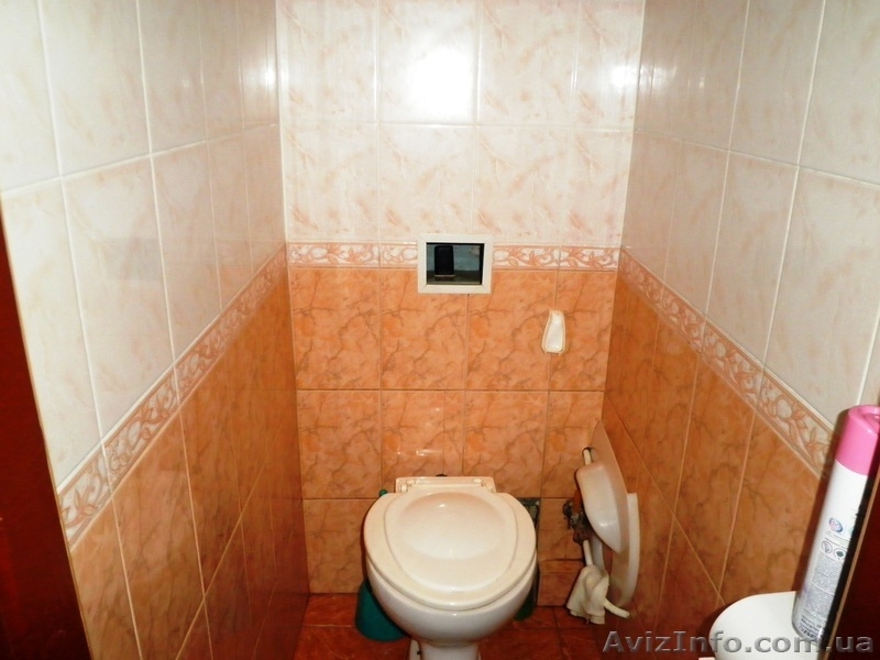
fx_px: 661
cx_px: 440
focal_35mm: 26
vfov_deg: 53.1
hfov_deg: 67.3
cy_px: 330
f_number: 7.9
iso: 800
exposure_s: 1/30
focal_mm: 4.7
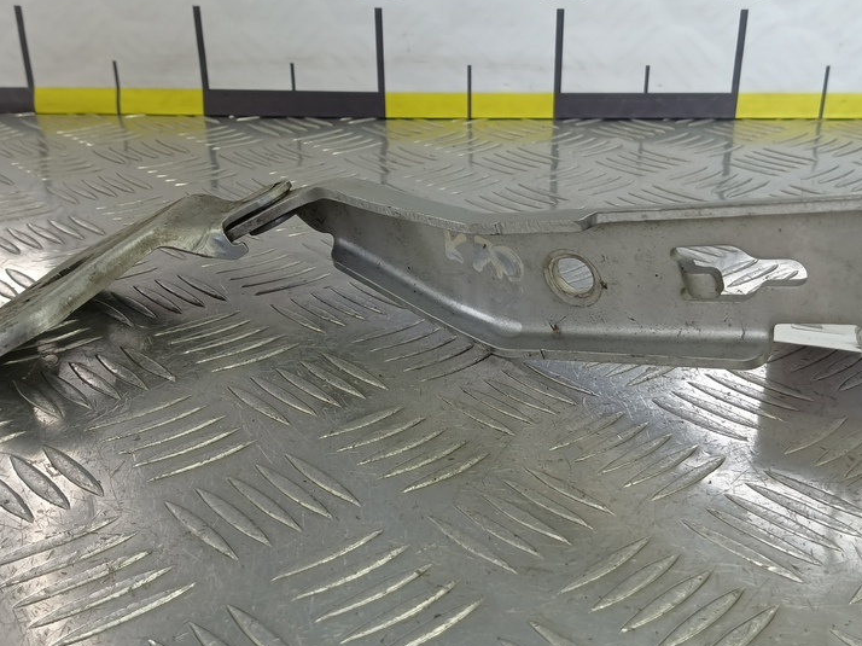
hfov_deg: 55.2
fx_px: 821
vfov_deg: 42.9
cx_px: 482
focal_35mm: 33
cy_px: 343
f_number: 1.6
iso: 152
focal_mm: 4.11
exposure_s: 1/100
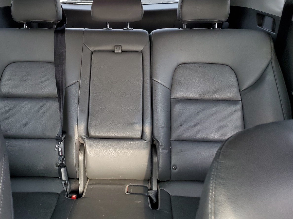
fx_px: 296
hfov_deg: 52.3
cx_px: 119
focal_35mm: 35
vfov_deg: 40.4
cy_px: 80
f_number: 1.5
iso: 97
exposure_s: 1/120
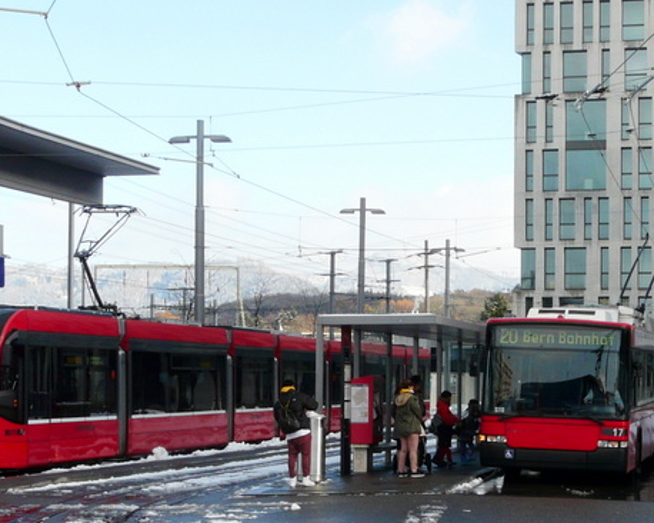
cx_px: 476
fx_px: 1567
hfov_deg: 23.4
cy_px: 377
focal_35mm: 81
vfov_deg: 18.8
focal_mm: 6.3
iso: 100
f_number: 5.6
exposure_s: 1/200
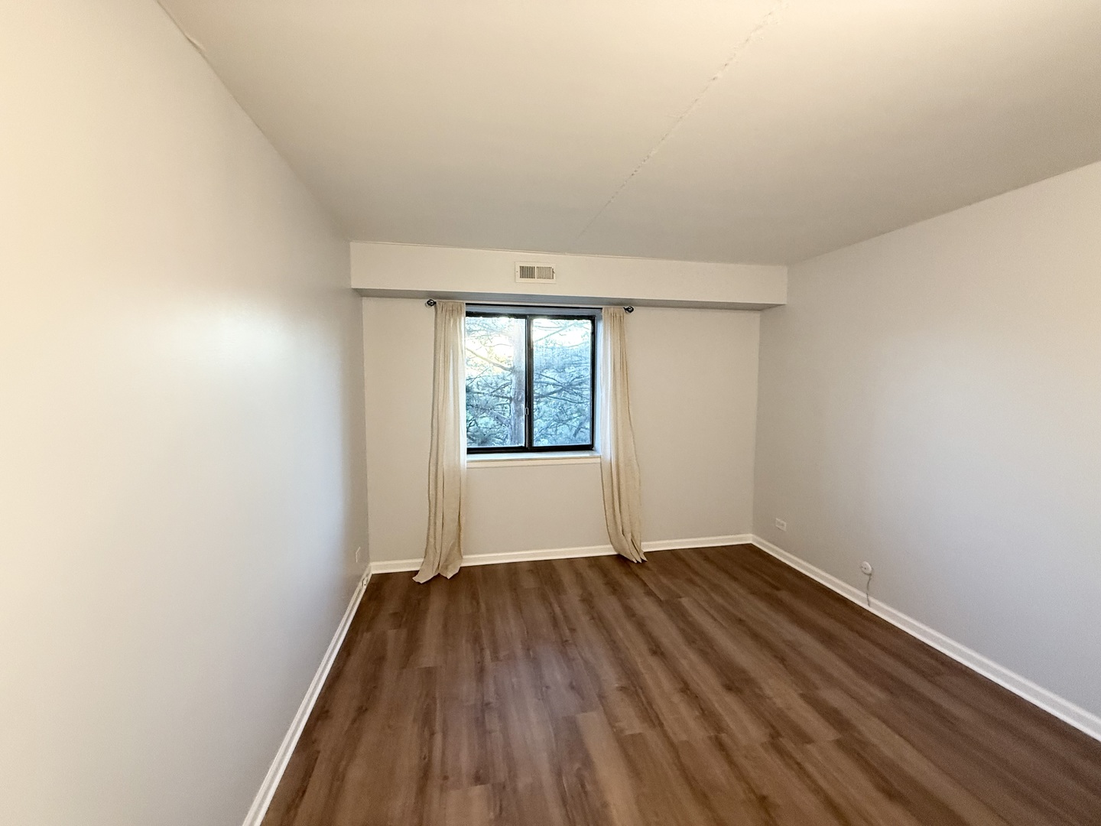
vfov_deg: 85.7
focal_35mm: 14
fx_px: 445
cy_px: 413
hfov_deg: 102.1
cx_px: 550
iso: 400
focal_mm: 2.22
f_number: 2.2
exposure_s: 1/60
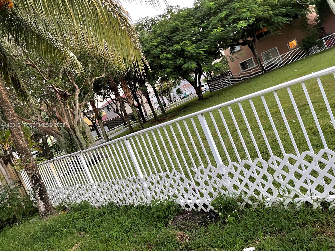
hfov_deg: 67.3
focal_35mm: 26
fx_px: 252
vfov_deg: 53.1
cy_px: 126
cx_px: 168
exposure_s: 1/60
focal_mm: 4.2
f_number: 1.6
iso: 160
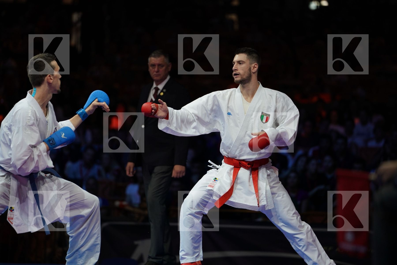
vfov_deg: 6.9
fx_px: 2205
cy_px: 132
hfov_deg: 10.3
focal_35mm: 200
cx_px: 198
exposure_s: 1/1000
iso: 800
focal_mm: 200
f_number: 2.8
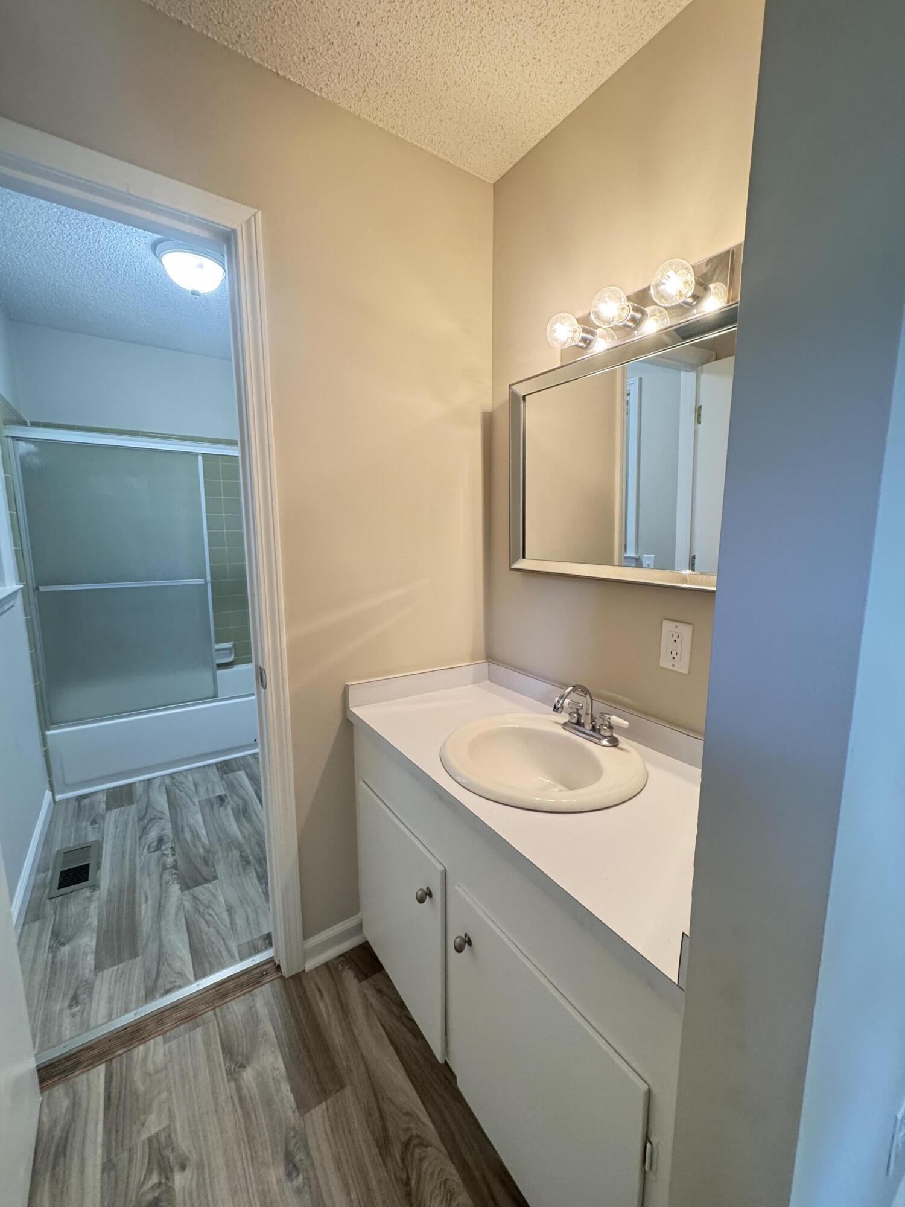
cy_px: 604
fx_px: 488
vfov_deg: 102.1
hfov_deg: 85.7
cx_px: 452
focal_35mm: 14
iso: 250
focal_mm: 2.22
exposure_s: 1/60
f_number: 2.2
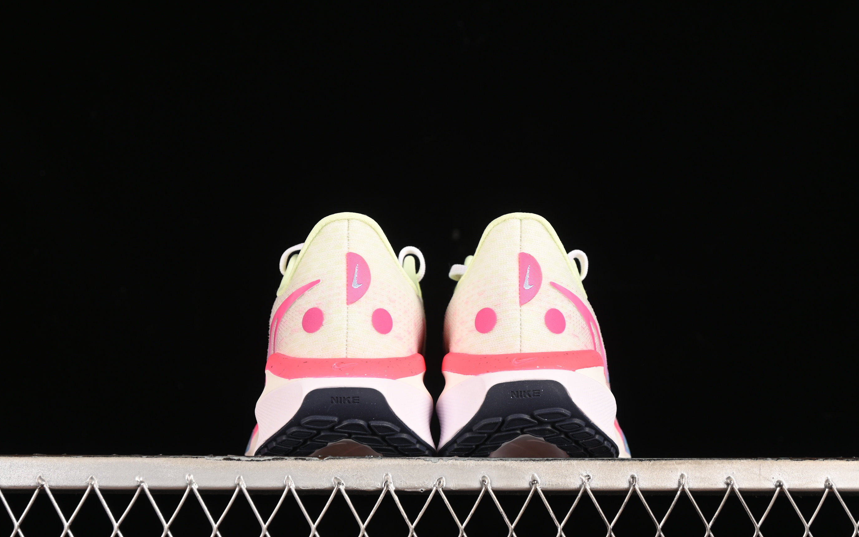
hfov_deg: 26.8
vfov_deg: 16.9
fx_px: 1802
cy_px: 279
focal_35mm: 77
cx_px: 429
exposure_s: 1/60
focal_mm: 50
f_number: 6.3
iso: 160
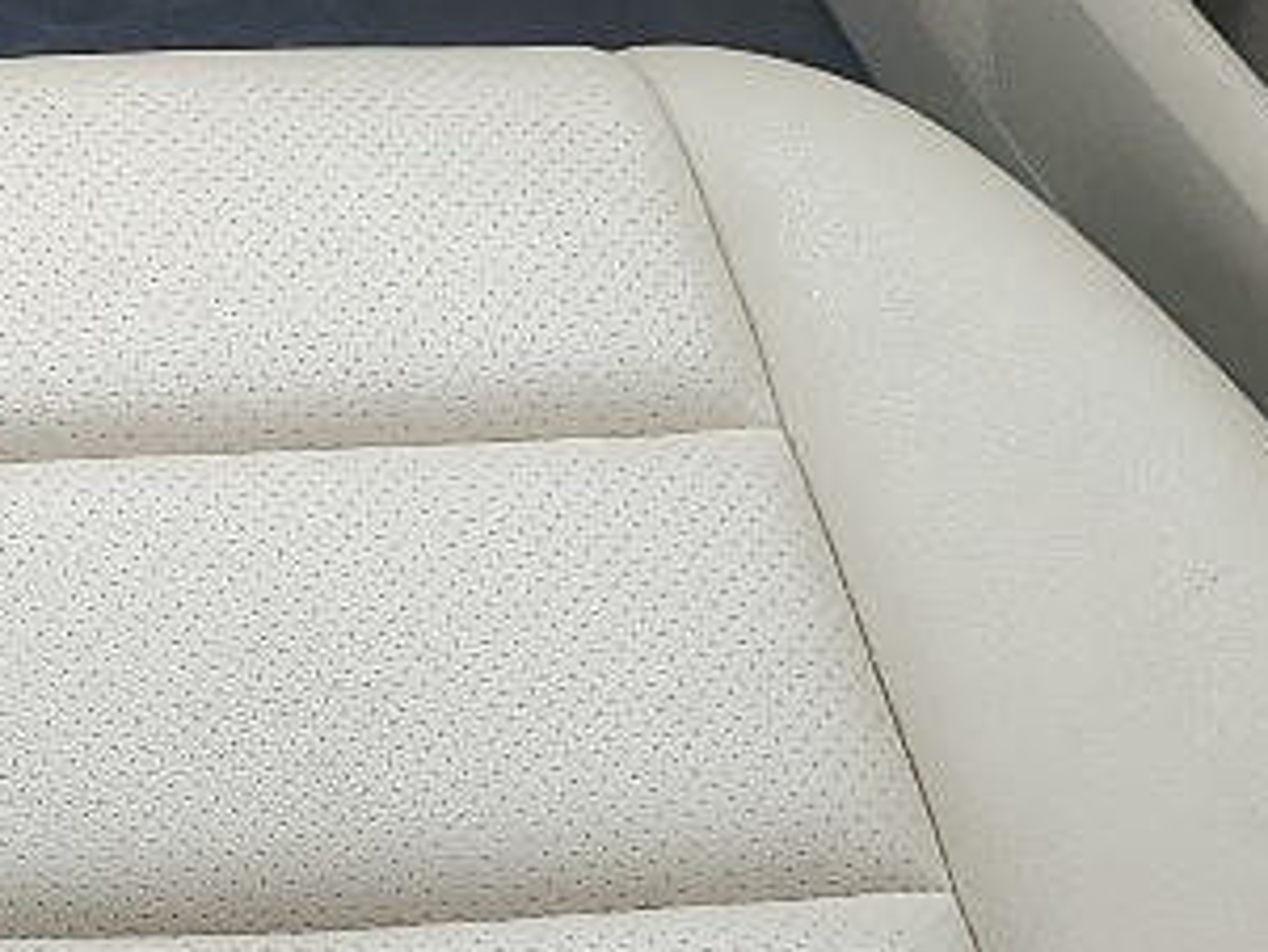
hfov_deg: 12.5
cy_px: 257
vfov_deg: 10.7
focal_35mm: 138
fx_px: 5057
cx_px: -1276
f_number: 1.5
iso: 50
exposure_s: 1/256
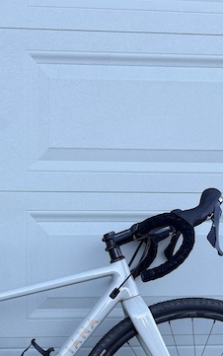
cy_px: 376
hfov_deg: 20.9
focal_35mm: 61
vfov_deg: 30.5
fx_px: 592
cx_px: 31
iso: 40
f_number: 1.6
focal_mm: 5.96
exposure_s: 1/191
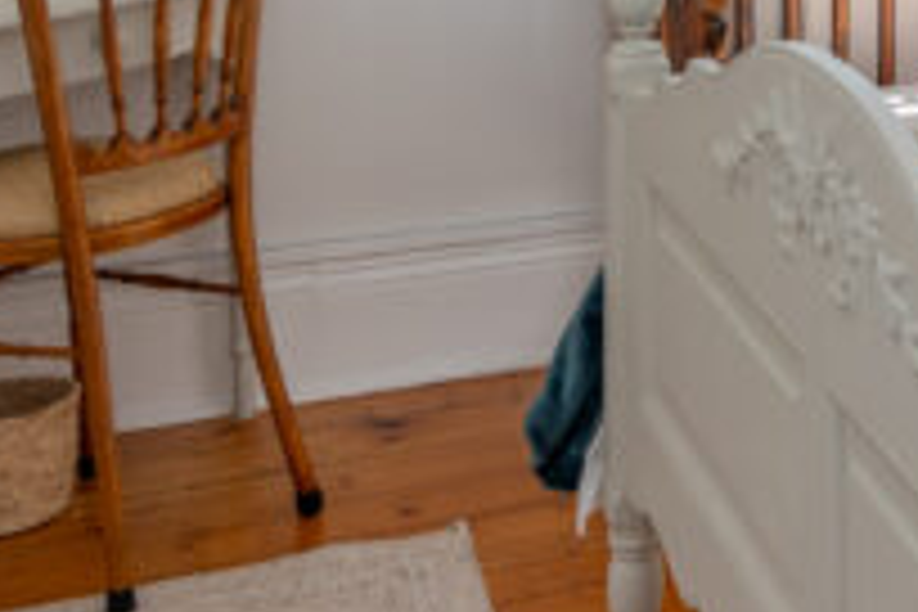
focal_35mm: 83
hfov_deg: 21.7
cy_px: -371
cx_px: 1238
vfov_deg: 15.0
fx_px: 2116
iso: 100
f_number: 9
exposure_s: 1/125
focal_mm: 22
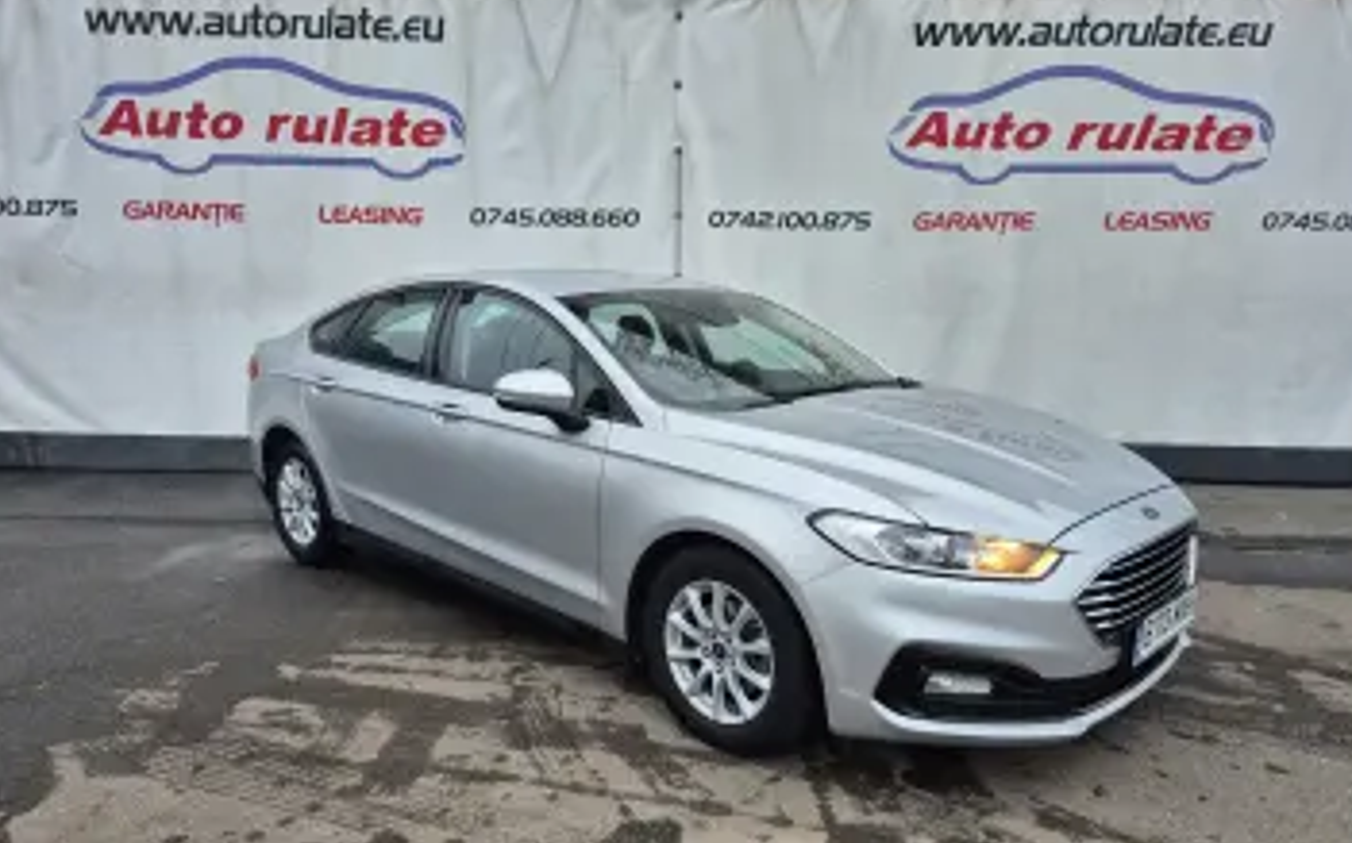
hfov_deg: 72.6
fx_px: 921
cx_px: 686
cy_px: 504
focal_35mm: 25
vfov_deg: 48.9
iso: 200
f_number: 1.8
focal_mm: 5.4
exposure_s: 1/100
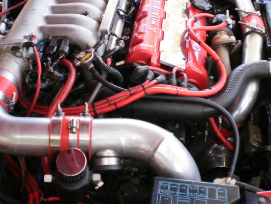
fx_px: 423
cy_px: 53
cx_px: 137
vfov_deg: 26.7
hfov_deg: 35.5
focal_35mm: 54
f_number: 3.1
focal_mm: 6.3
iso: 125
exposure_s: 1/30
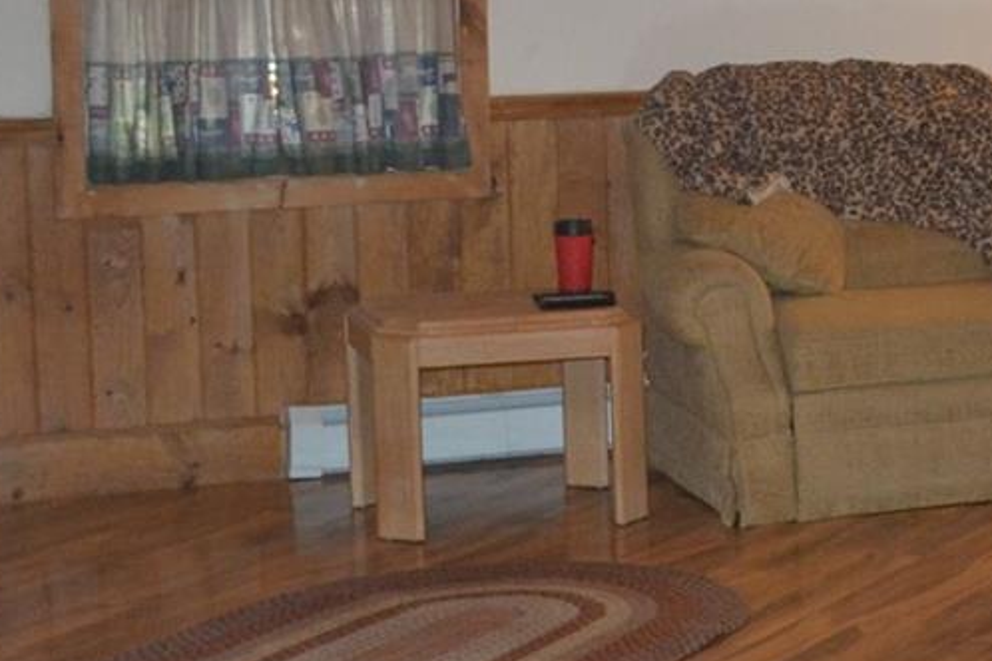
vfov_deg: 12.3
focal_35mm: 111
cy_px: 162
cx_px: 1564
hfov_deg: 16.5
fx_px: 3058
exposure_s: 1/60
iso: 800
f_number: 3.5
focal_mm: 18
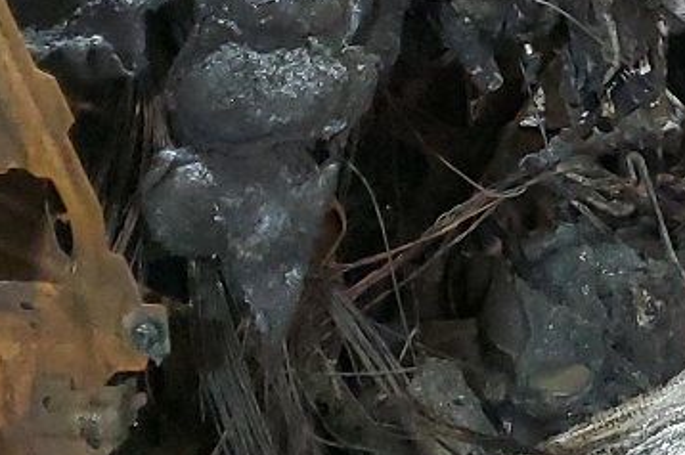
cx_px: 1005
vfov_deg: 11.3
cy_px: 157
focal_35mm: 121
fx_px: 2300
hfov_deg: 15.7
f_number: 1.5
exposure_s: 1/40
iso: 298
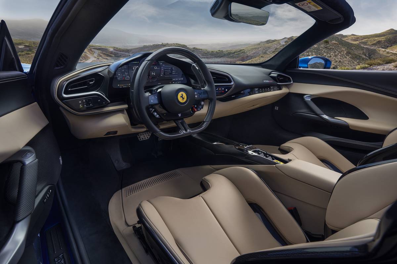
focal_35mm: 19
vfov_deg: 64.6
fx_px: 210
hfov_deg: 86.9
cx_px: 198
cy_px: 132
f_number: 10
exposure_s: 1/40
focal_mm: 19
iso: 100
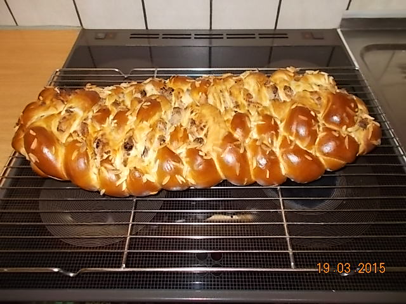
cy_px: 152
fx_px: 305
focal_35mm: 26
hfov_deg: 67.3
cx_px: 203
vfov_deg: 53.1
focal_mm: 4.6
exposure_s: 1/25
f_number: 3.2
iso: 200
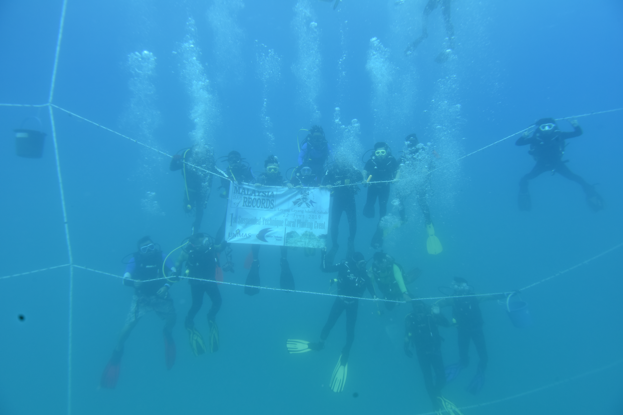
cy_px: 208
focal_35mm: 16
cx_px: 312
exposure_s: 1/160
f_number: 7.1
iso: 320
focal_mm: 16
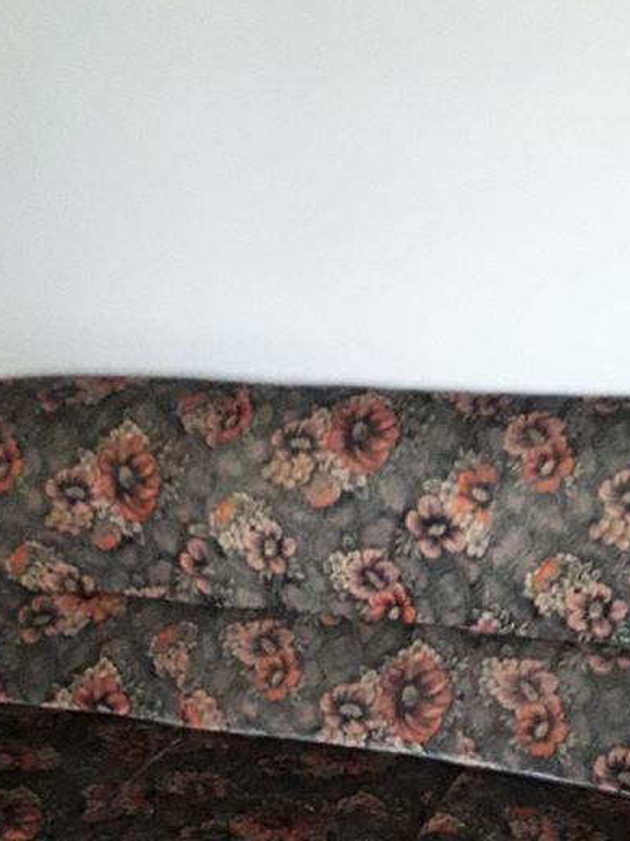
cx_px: 301
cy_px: 666
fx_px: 1262
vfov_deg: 35.7
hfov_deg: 28.0
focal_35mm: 52
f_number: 1.9
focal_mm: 3.6
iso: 800
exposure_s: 1/17
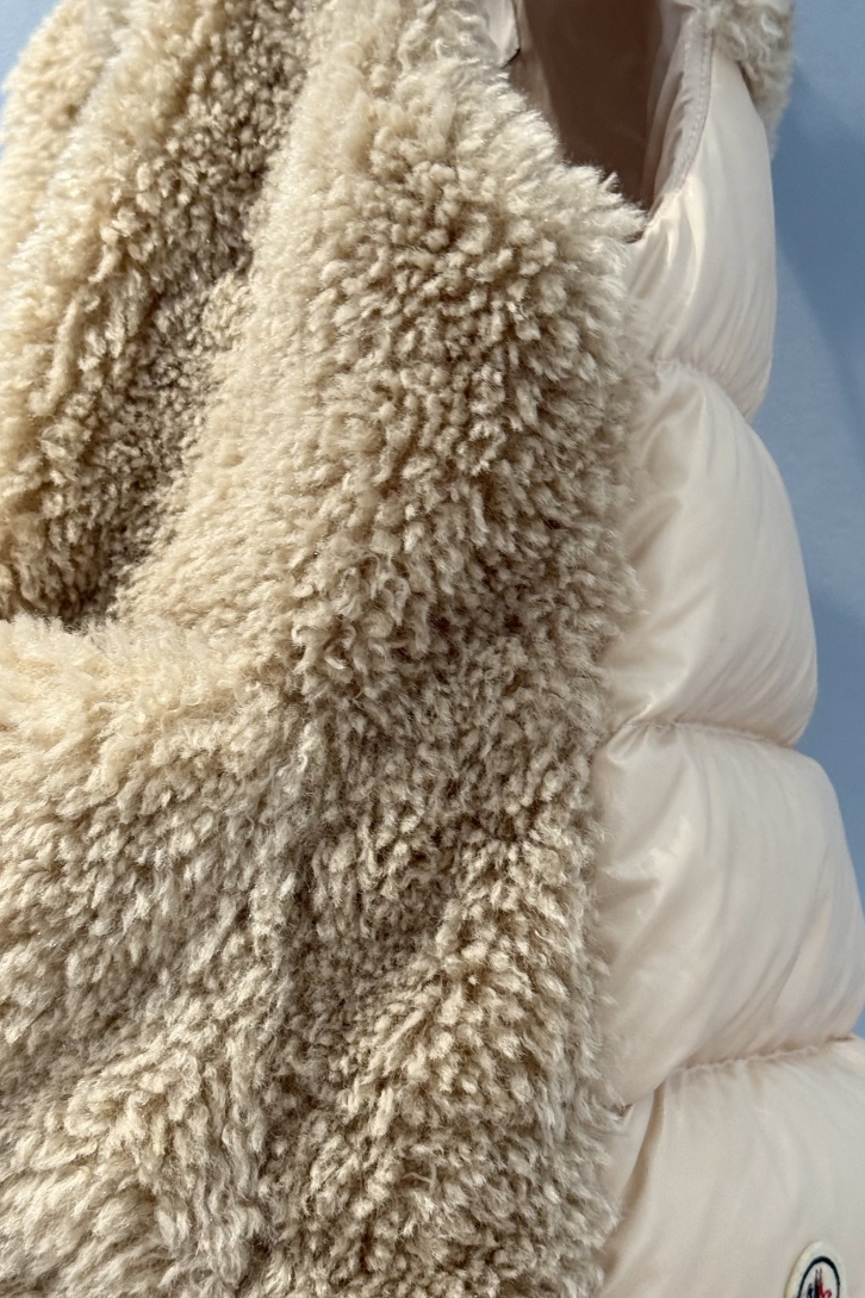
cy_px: 709
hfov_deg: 20.6
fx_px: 2379
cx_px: 428
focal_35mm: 66
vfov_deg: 30.5
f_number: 1.78
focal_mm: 6.76
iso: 80
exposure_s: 1/100
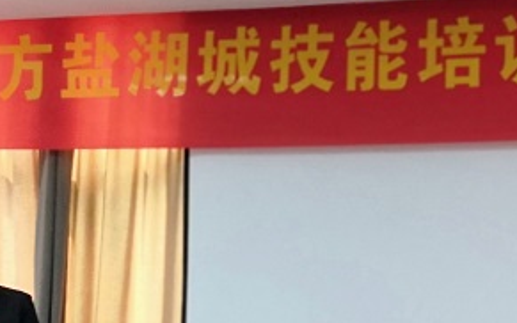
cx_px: 195
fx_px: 1621
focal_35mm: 115
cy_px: 269
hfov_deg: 18.1
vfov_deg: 11.3
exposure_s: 1/25
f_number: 1.8
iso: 500
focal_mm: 3.95
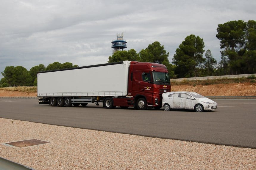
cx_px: 128
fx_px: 256
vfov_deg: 36.8
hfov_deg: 53.2
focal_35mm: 36
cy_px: 85
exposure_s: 1/250
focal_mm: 24
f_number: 8
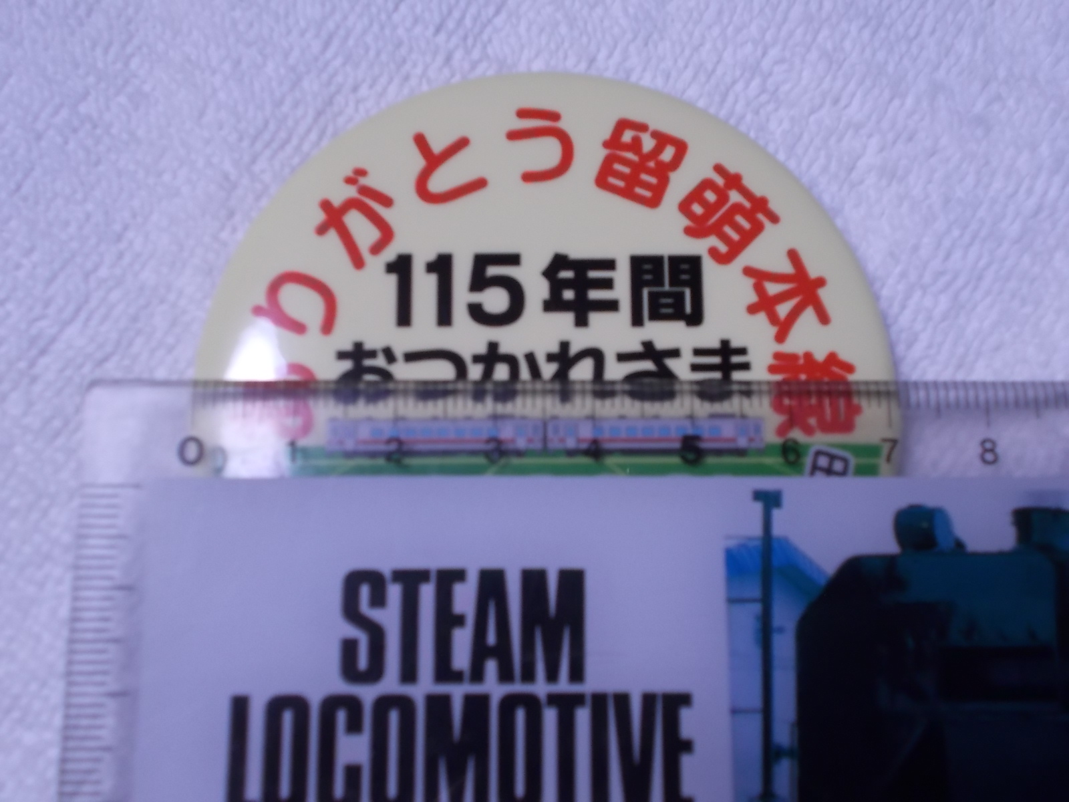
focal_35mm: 39
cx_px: 534
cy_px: 401
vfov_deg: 36.8
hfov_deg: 47.9
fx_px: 1204
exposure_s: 1/25
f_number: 3.9
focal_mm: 6.9
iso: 200
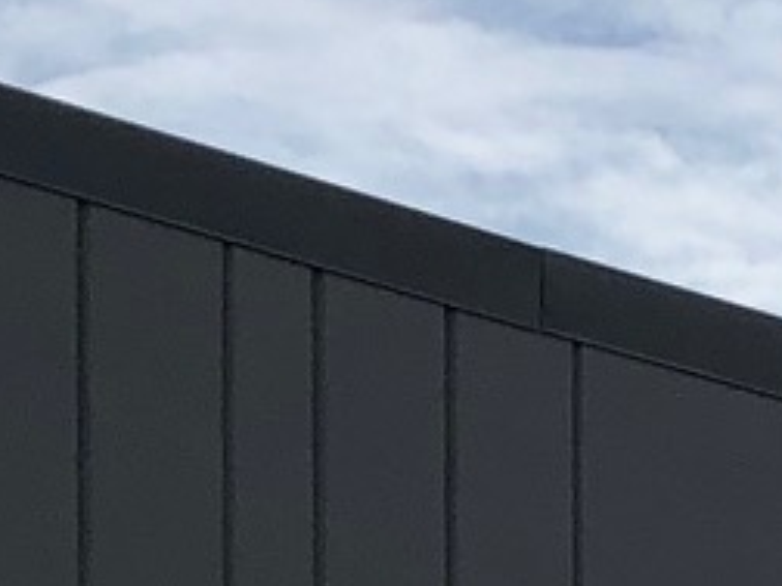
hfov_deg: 8.7
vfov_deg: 6.1
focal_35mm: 224
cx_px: 974
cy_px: 1727
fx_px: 5060
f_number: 1.8
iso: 20
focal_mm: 3.99
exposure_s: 1/2183
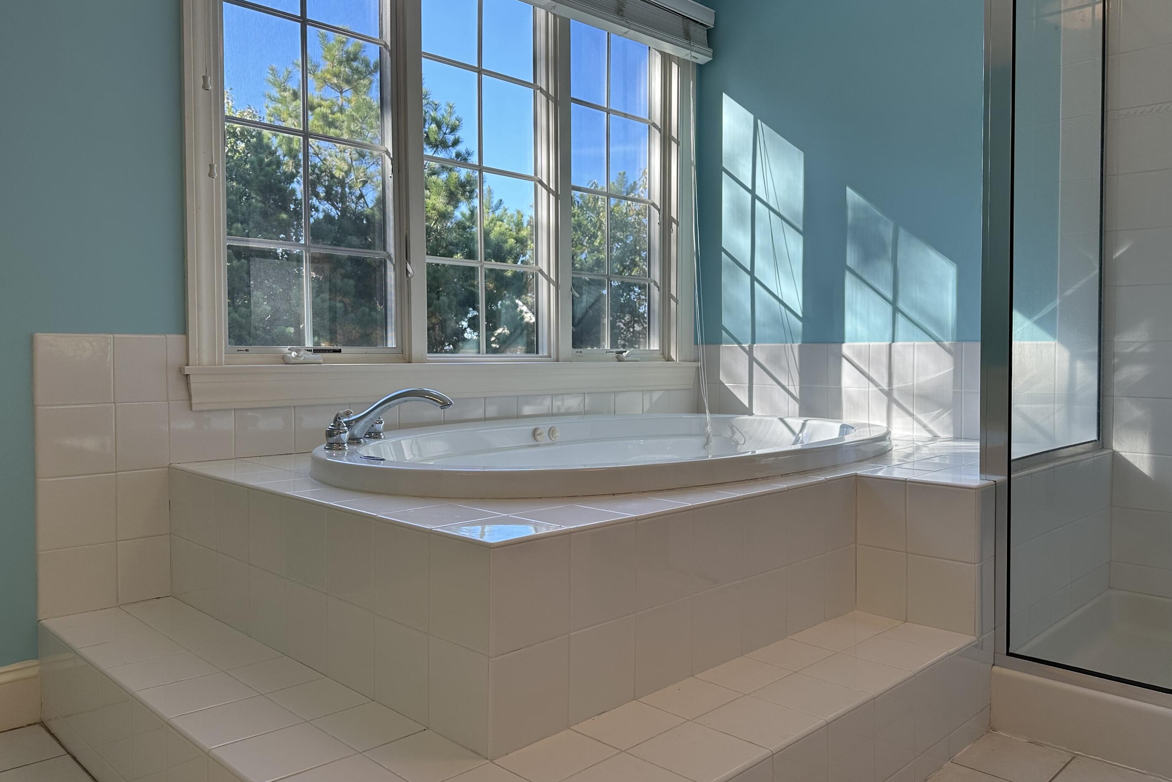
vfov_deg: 47.9
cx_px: 606
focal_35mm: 27
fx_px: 879
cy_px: 373
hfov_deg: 67.4
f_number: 1.78
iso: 80
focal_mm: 6.86
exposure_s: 1/336
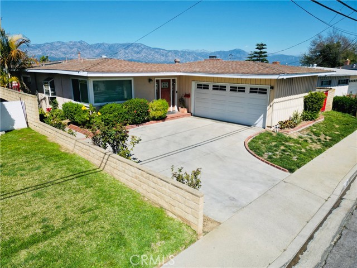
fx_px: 248
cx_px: 178
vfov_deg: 56.8
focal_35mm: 24
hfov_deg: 71.6
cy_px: 134
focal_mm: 6.72
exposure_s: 1/4000
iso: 100
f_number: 1.7
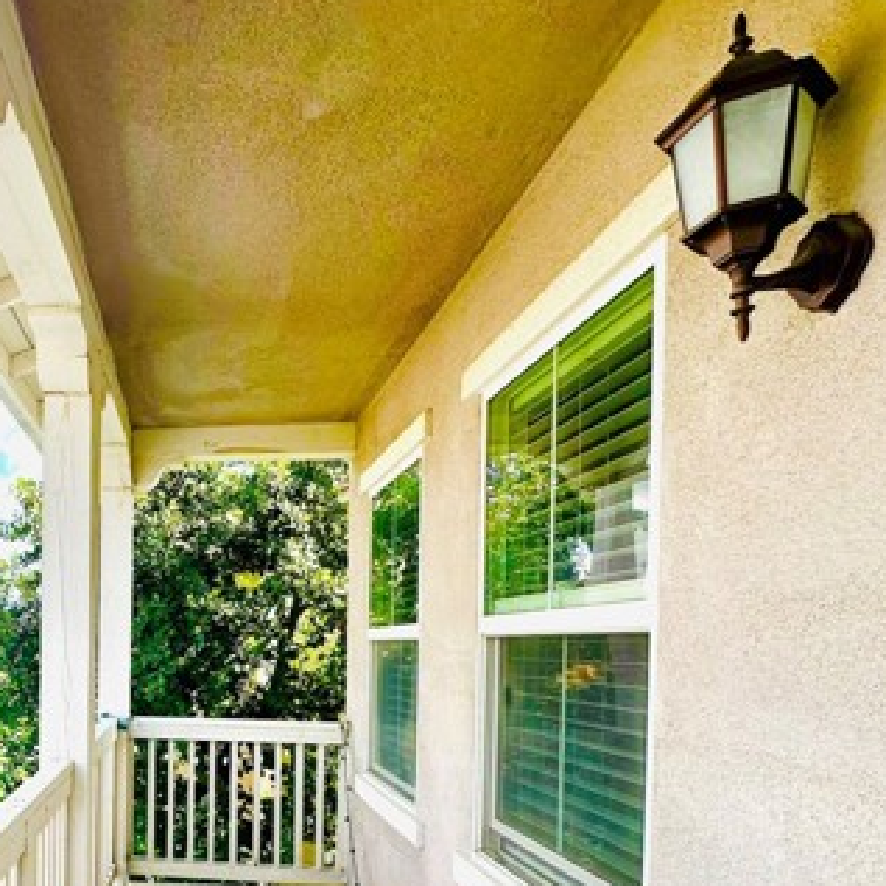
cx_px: 75
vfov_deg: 59.8
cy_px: 657
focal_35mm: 25
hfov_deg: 54.2
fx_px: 724
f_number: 2.2
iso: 40
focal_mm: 2.22
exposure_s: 1/633
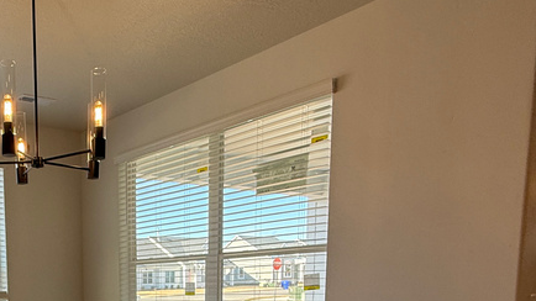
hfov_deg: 48.2
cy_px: 344
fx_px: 512
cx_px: 33
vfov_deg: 29.1
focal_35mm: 36
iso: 50
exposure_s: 1/183
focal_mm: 2.22
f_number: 2.2
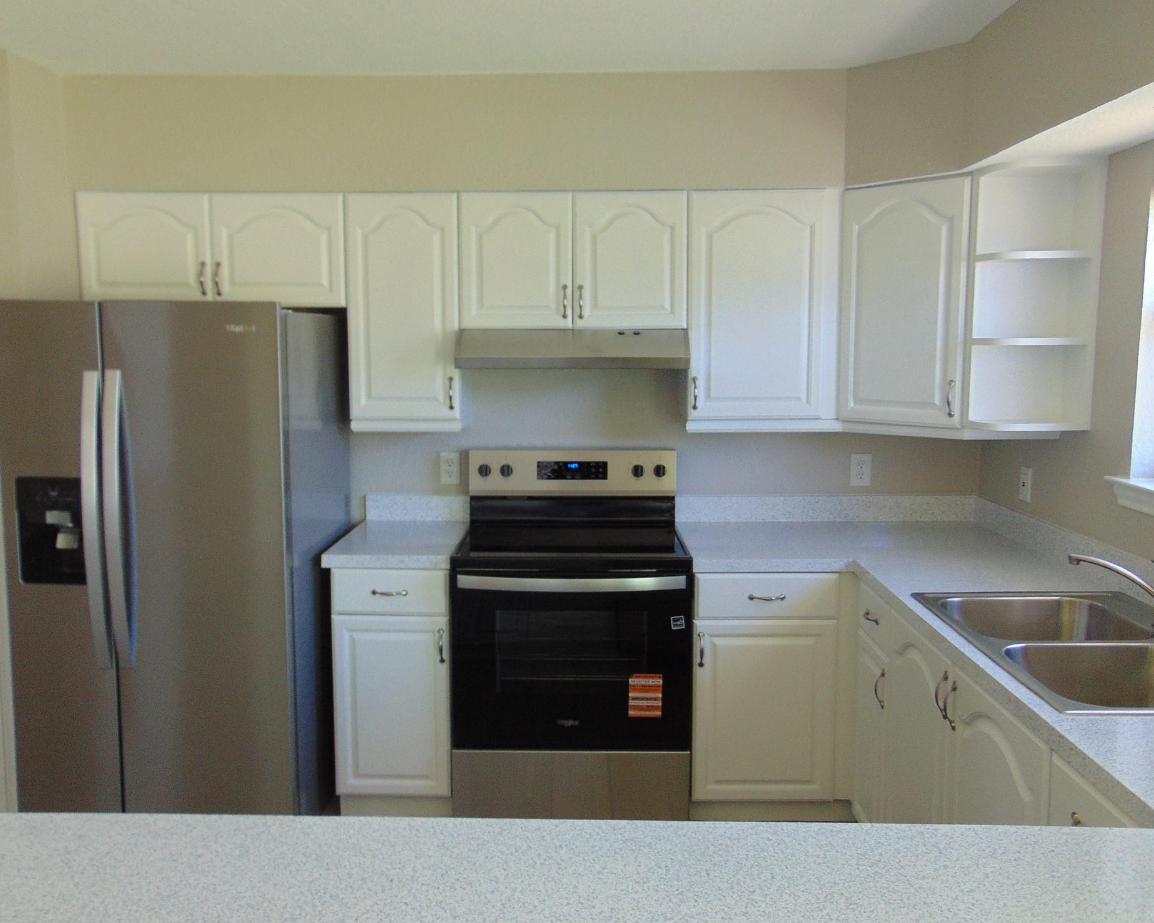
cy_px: 457
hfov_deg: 64.0
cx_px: 554
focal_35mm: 27
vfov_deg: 53.2
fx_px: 922
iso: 100
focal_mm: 4.5
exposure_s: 1/30
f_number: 3
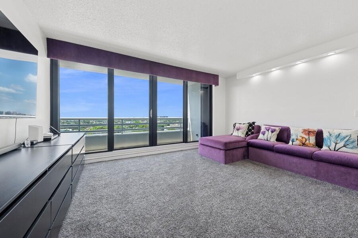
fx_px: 129
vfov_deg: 85.3
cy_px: 119
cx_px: 179
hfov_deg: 108.4
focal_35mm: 13
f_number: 8
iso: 100
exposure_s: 1/40
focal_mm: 13
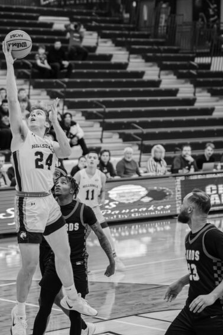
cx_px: 56
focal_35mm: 133
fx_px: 1238
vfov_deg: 15.4
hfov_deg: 10.3
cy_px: 167
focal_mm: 88.1
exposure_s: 1/2000
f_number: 2.8
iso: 4000
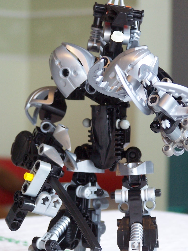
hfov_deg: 9.5
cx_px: 100
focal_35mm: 156
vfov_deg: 12.7
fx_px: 1130
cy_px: 132
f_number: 3.2
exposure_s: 1/20
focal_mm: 21.2
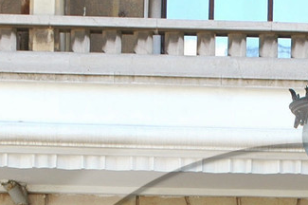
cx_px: 313
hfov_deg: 8.7
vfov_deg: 5.6
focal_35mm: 236
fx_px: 2017
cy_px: 493
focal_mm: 32
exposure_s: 1/125
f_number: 5.6
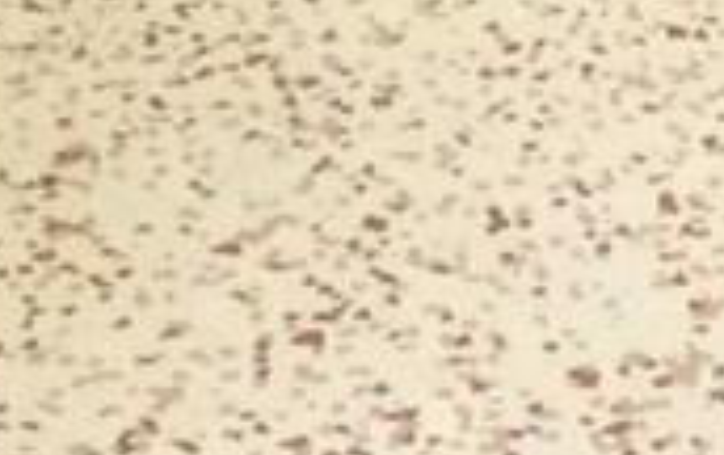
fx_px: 5196
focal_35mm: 263
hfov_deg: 7.8
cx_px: 1069
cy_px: -1418
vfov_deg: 4.6
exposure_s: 1/25
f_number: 2.4
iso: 125
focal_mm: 3.3
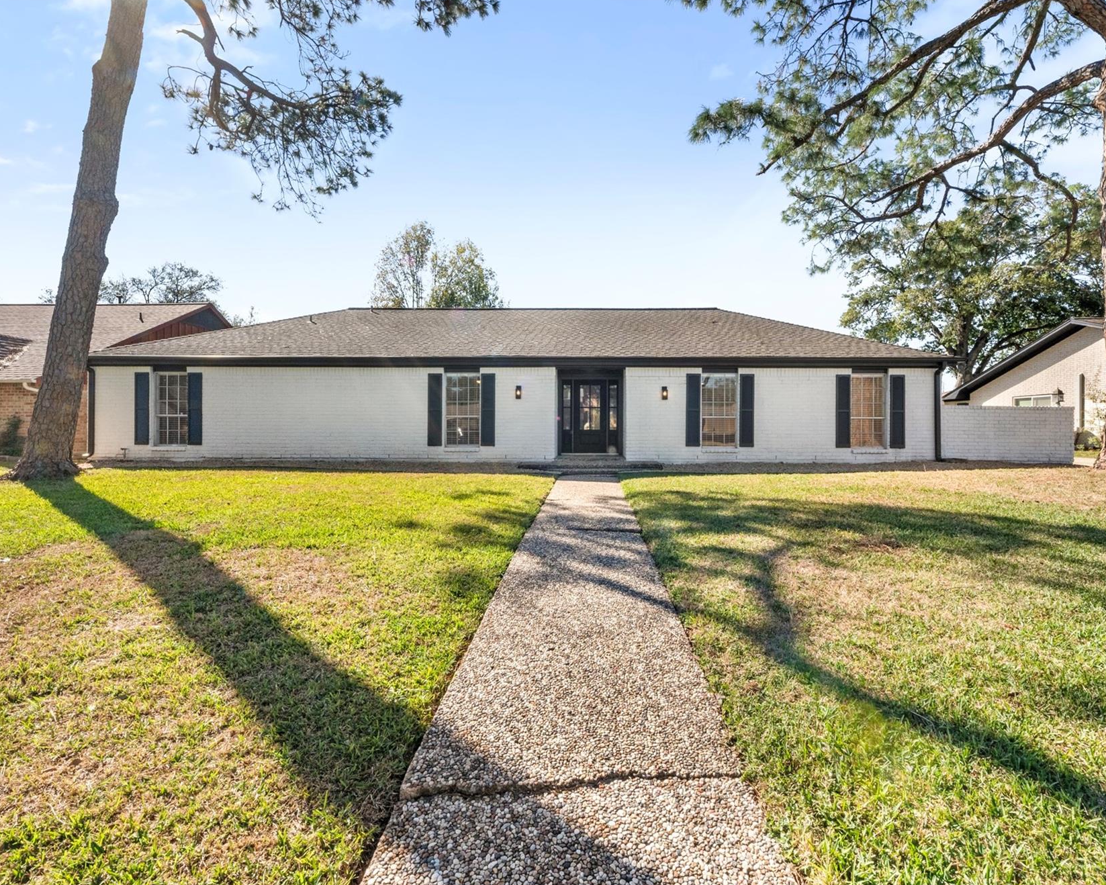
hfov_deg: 100.6
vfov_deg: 88.0
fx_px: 458
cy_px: 448
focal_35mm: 14
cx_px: 589
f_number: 9
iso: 800
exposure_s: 1/80
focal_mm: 12
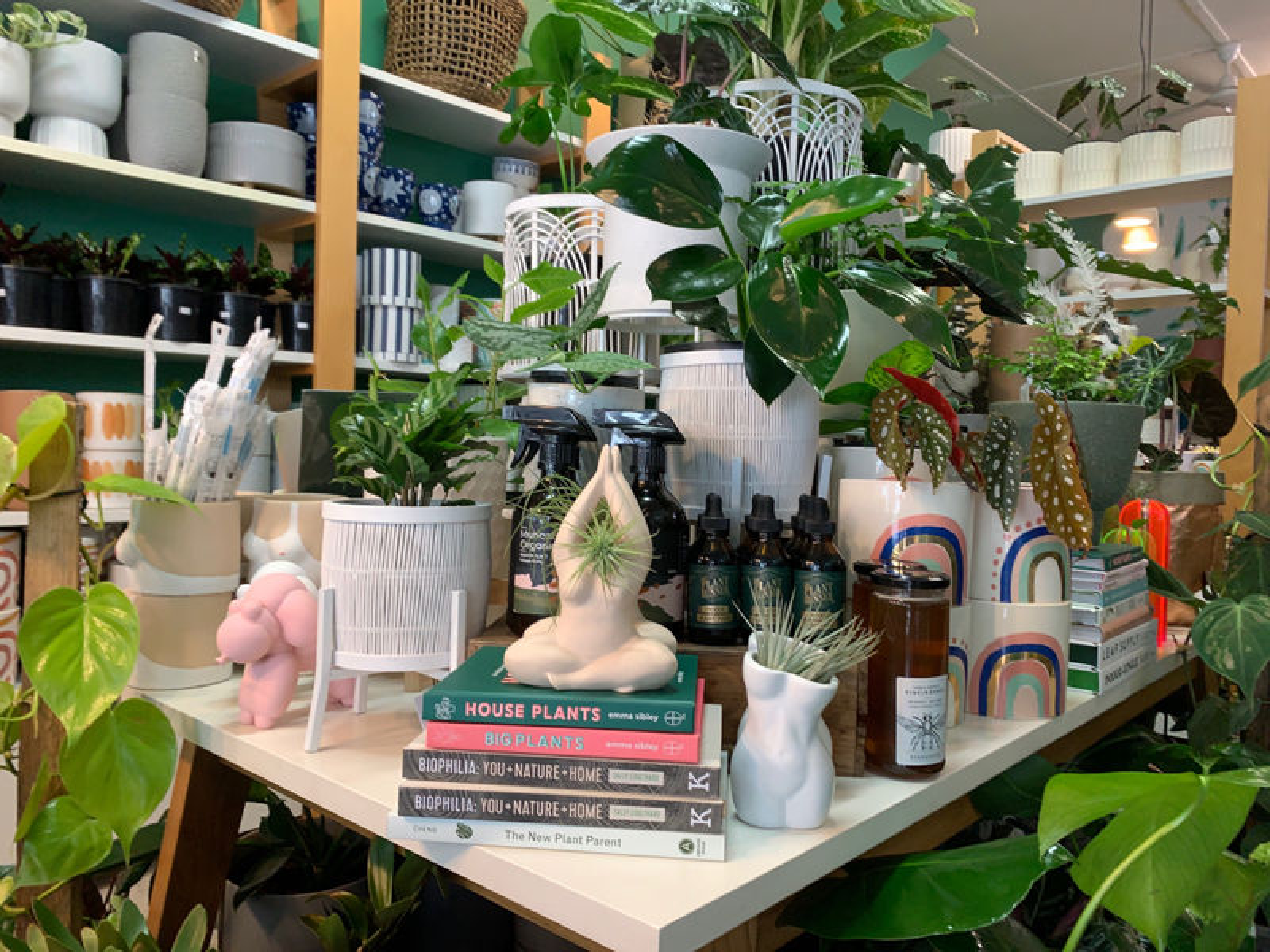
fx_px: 954
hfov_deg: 67.3
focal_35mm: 26
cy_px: 476
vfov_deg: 53.1
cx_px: 635
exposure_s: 1/50
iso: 100
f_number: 1.8
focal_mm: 4.25
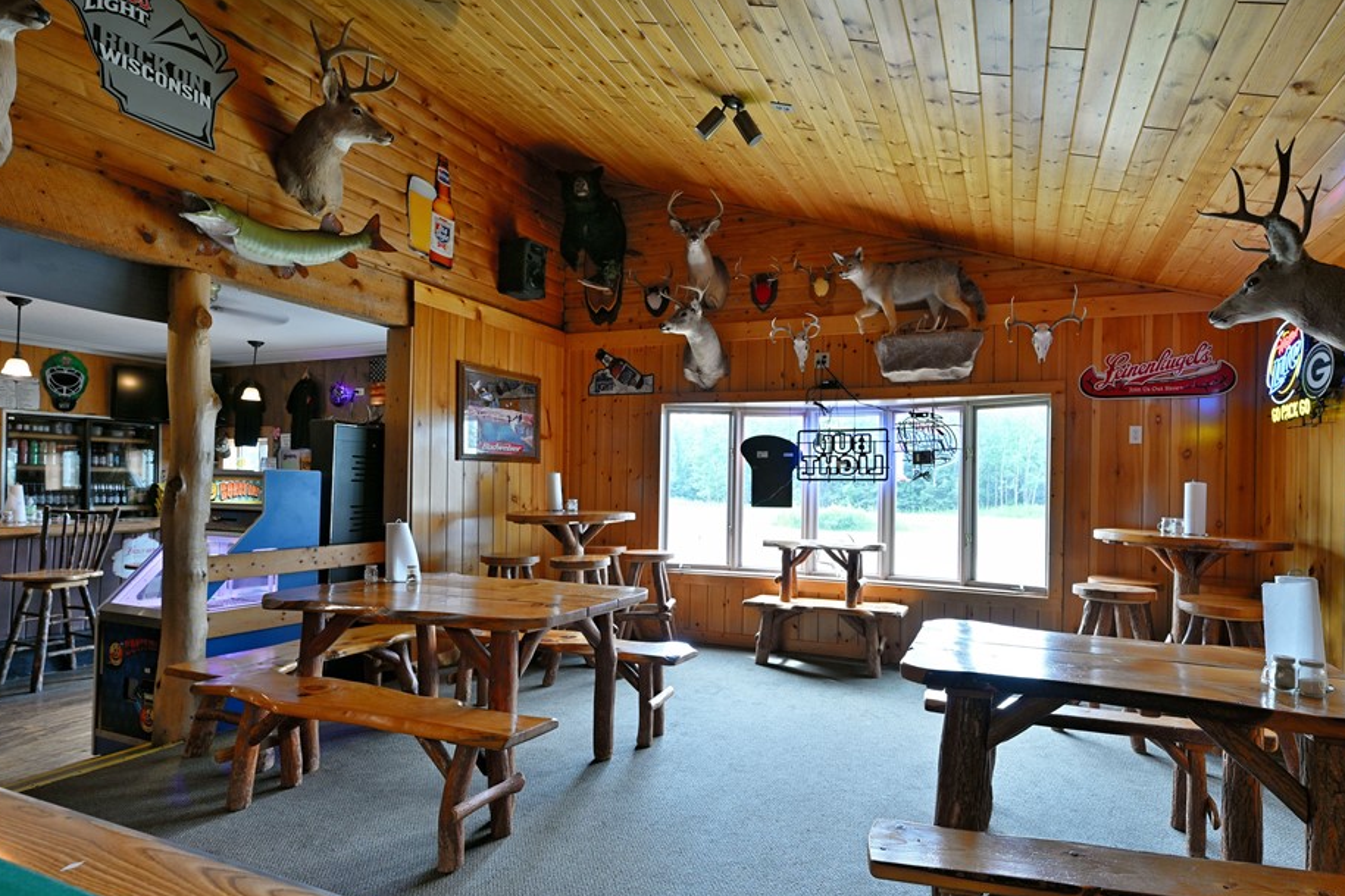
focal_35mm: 19
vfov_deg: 64.5
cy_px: 477
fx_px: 710
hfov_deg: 86.5
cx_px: 753
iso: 250
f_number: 5.6
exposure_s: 1/40
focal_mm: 16
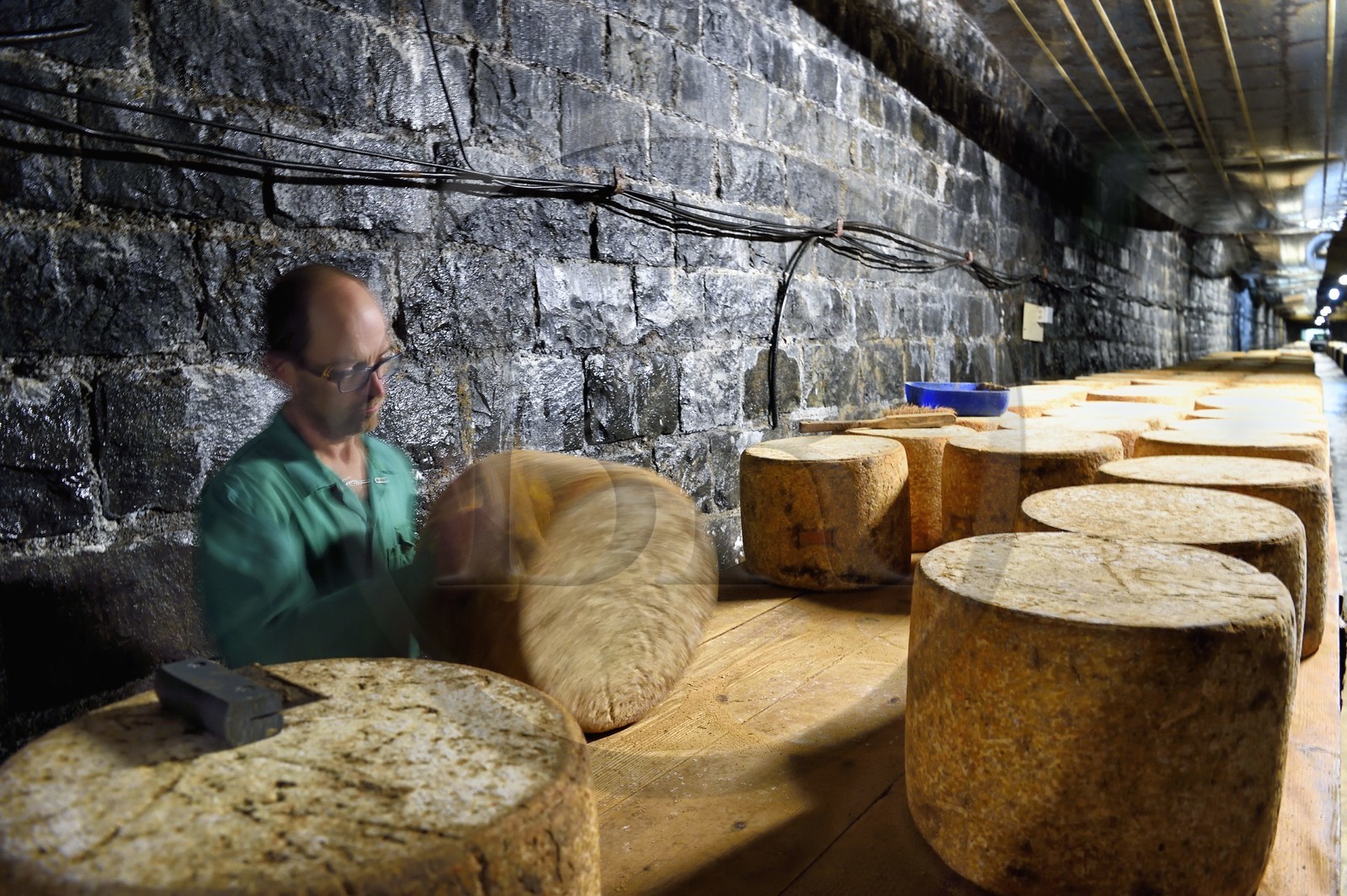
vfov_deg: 53.1
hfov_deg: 73.8
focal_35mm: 24
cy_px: 448
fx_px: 897
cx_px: 674
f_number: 6.3
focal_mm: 24
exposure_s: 1/8
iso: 1600
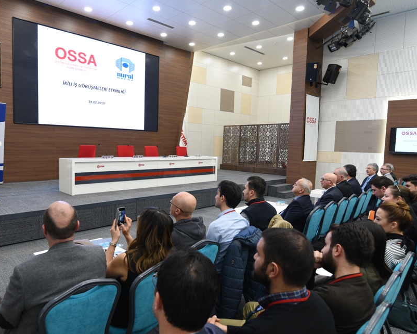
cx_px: 166
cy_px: 163
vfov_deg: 58.8
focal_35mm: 24
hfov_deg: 69.5
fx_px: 296
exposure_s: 1/100
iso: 1000
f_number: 4.5
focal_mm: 19
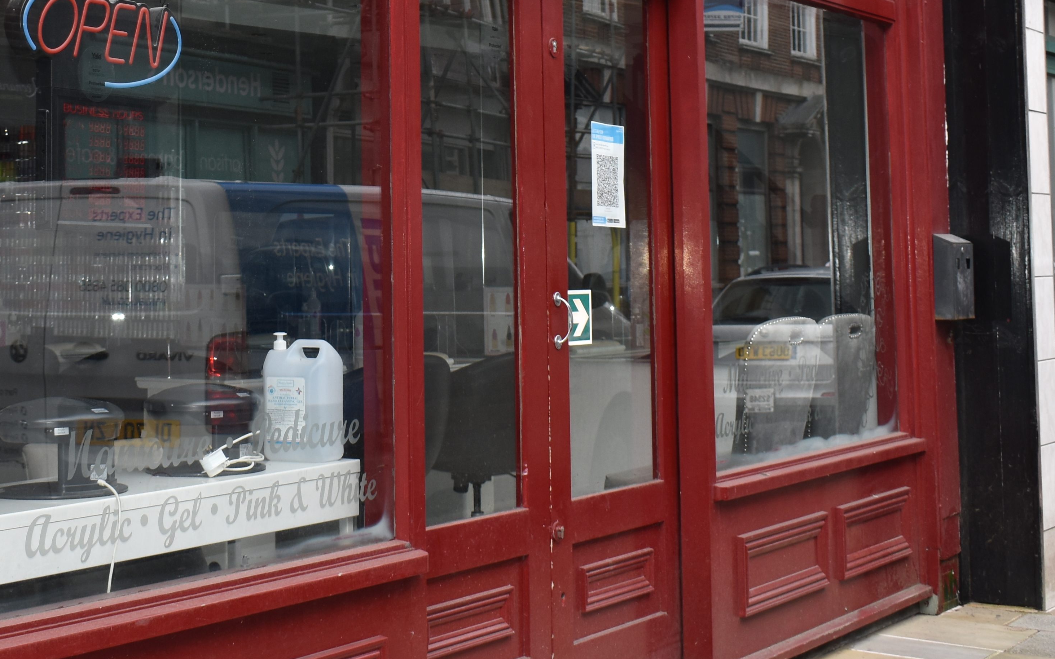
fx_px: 1984
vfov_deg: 18.4
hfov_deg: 29.5
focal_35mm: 69
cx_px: 308
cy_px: 14
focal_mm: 22
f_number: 5
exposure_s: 1/200
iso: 200
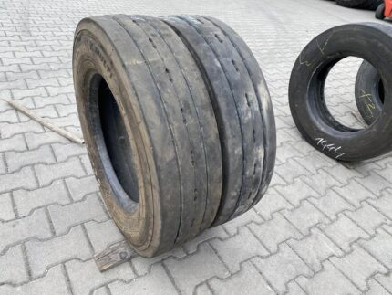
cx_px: 196
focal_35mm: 26
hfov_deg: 67.3
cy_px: 148
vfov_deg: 53.1
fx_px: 295
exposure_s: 1/554
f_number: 1.8
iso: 32
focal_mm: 4.25
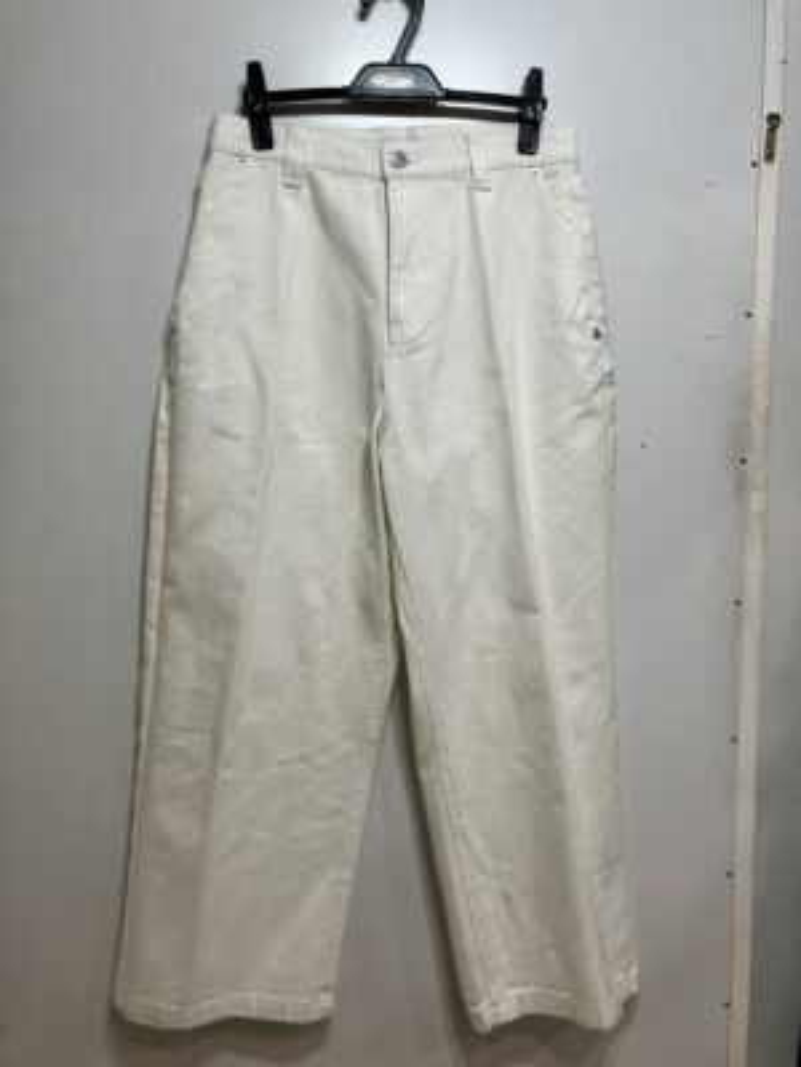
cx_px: 400
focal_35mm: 28
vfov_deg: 63.4
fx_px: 864
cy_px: 534
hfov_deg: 49.7
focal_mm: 3.99
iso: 80
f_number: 1.8
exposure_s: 1/100
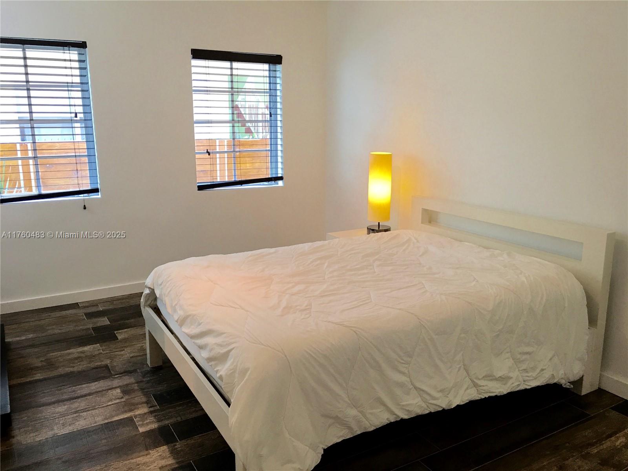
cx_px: 314
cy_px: 236
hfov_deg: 61.7
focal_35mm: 29
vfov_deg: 48.2
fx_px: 526
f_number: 2.2
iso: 32
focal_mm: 4.15
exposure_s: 1/30
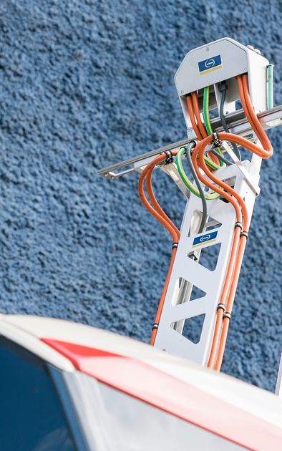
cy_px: 210
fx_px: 2139
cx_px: 92
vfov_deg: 12.0
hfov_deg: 7.5
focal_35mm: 174
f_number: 4
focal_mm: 70
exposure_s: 1/250
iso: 125
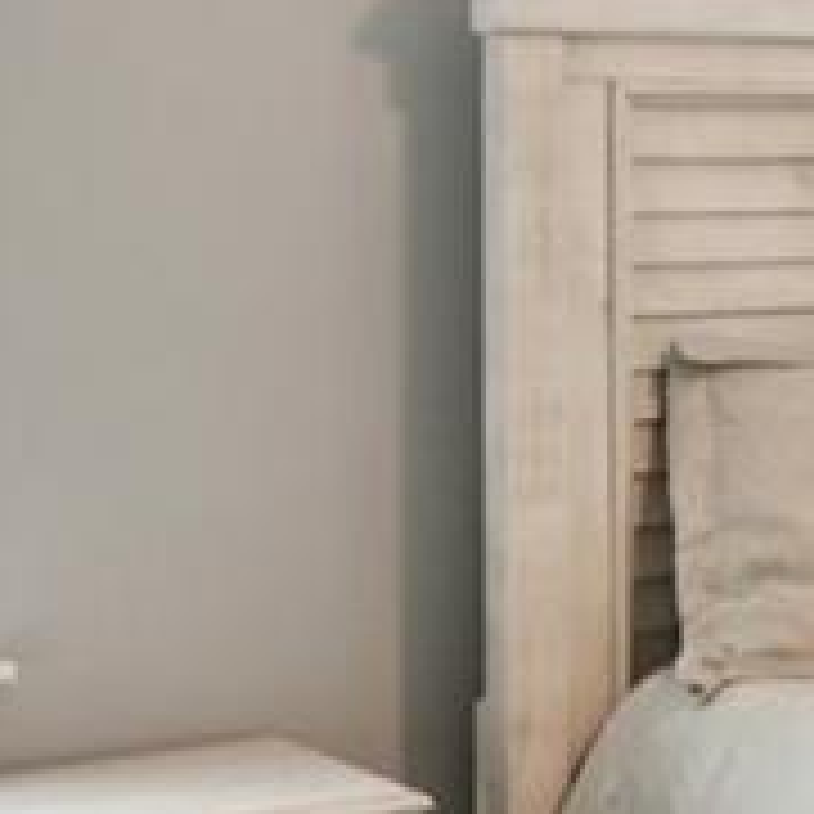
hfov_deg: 13.1
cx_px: 1857
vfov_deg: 16.4
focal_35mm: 105
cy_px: 151
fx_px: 2793
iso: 400
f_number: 8
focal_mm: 14
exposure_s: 1/13
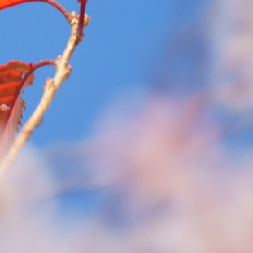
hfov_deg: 0.8
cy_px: 28
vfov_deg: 0.8
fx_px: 17348
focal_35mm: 2098
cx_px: -28
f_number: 8
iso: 800
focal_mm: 500
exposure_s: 1/1250
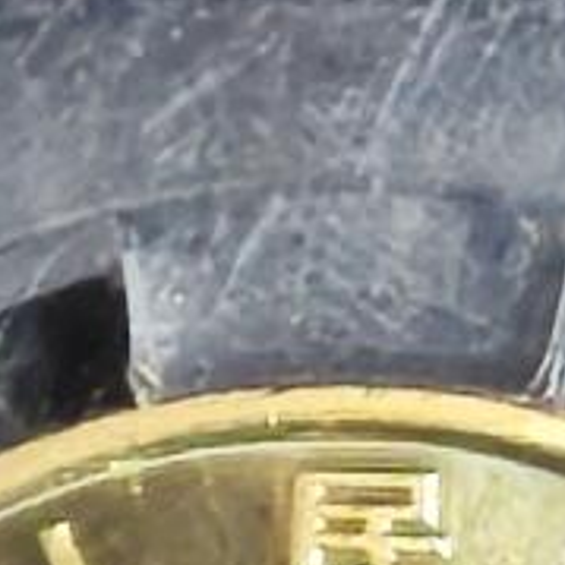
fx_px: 19666
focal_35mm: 1065
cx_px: 148
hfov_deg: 1.6
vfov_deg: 1.6
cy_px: 398
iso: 50
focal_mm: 4.94
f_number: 1.5
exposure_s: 1/586
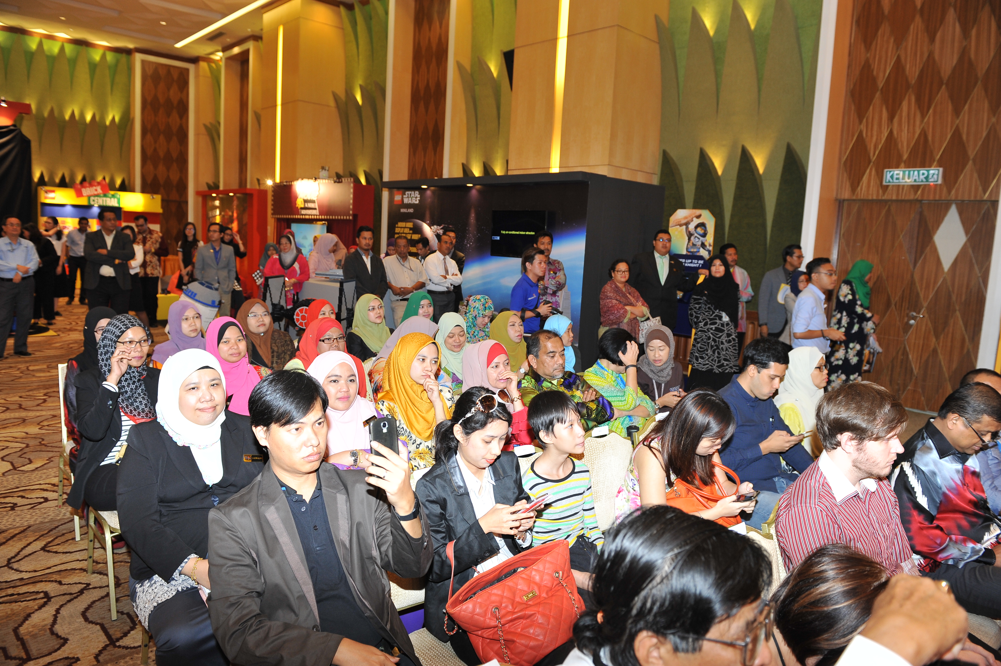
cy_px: 333
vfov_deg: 53.1
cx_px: 500
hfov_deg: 73.8
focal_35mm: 24
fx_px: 667
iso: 800
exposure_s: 1/80
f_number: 4
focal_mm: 24
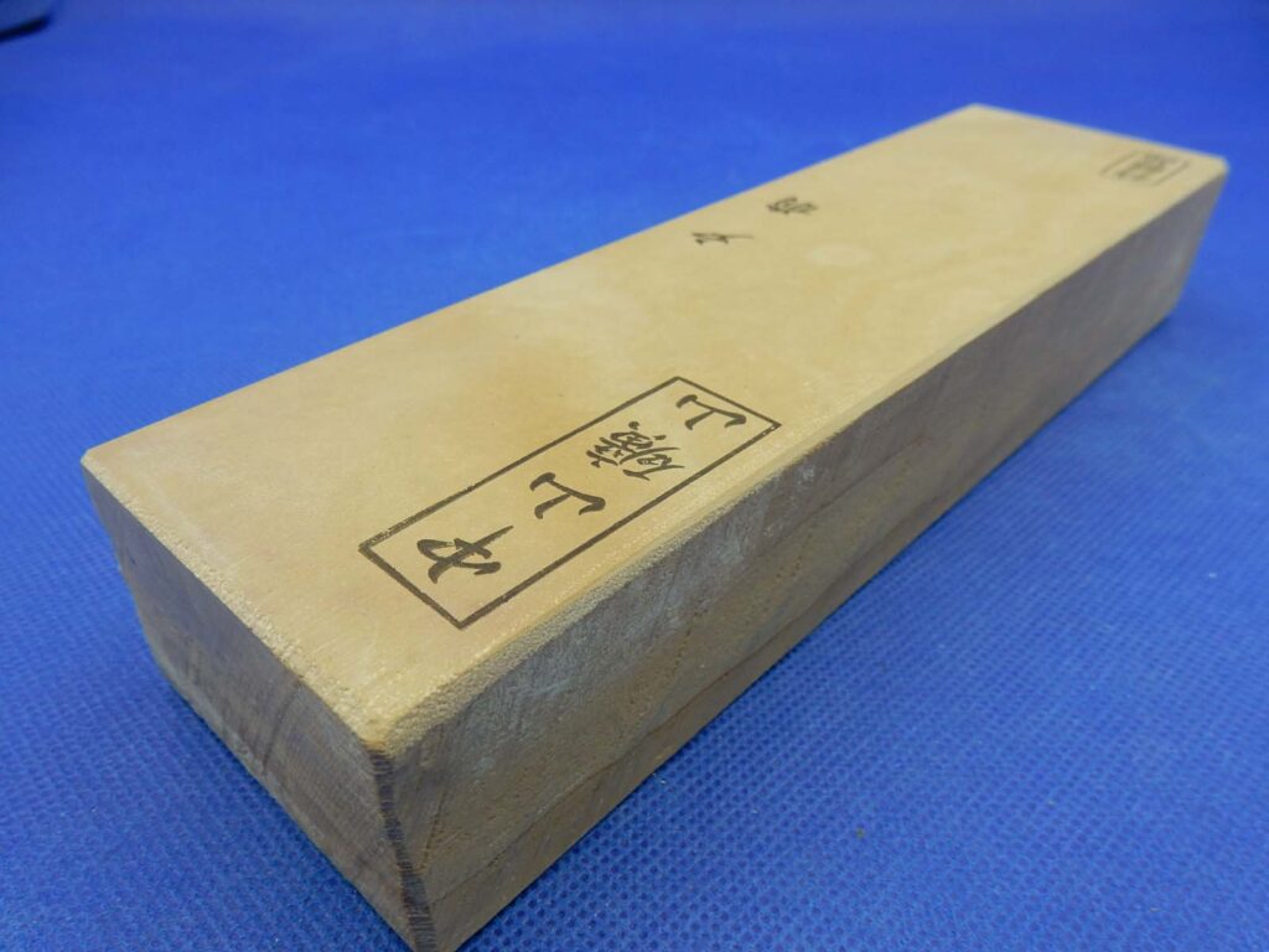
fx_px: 916
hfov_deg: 69.4
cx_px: 634
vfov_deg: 54.9
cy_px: 476
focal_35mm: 25
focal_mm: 4.5
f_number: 3.7
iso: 125
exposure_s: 1/100
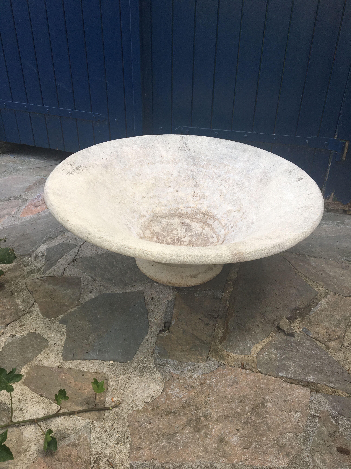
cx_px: 176
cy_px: 234
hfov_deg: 48.2
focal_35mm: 29
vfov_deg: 61.7
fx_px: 392
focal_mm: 4.15
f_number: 2.2
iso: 32
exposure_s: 1/100
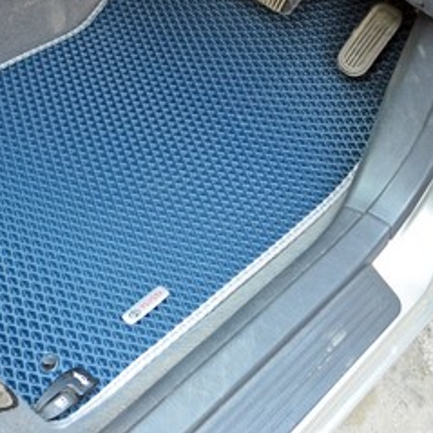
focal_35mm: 58
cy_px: 183
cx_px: 134
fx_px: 821
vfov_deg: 29.5
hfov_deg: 29.3
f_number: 5.6
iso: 800
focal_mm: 26
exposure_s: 1/10
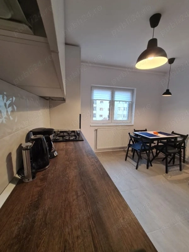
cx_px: 94
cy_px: 126
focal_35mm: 13
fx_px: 95
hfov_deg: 89.9
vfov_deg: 106.2
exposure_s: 1/50
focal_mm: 2.2
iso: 100
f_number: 2.2
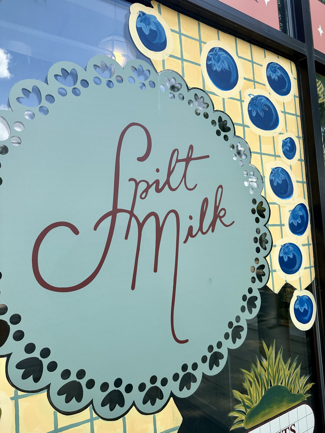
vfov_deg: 71.6
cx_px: 162
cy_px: 216
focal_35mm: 24
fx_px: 300
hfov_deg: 56.8
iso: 80
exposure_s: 1/1562
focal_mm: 6.86
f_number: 1.78
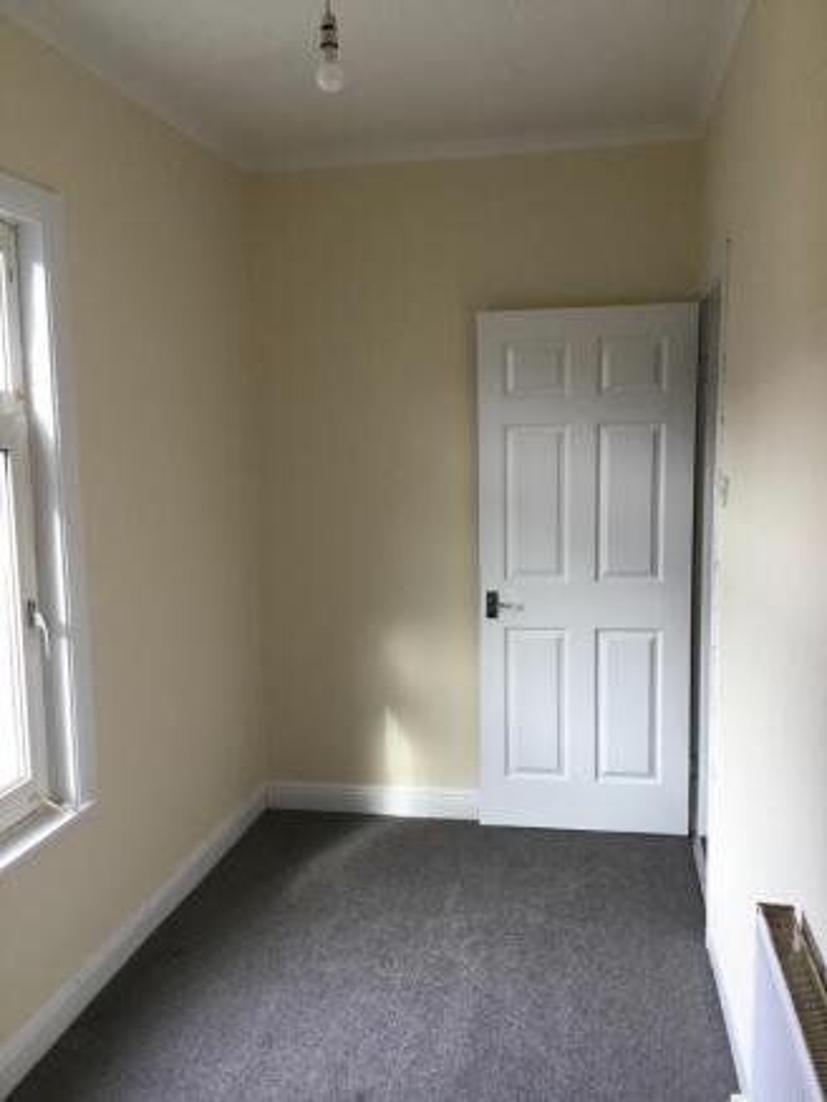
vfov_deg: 58.3
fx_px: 987
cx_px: 414
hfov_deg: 45.5
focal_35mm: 31
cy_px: 551
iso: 32
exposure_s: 1/50
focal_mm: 3.3
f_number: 2.4
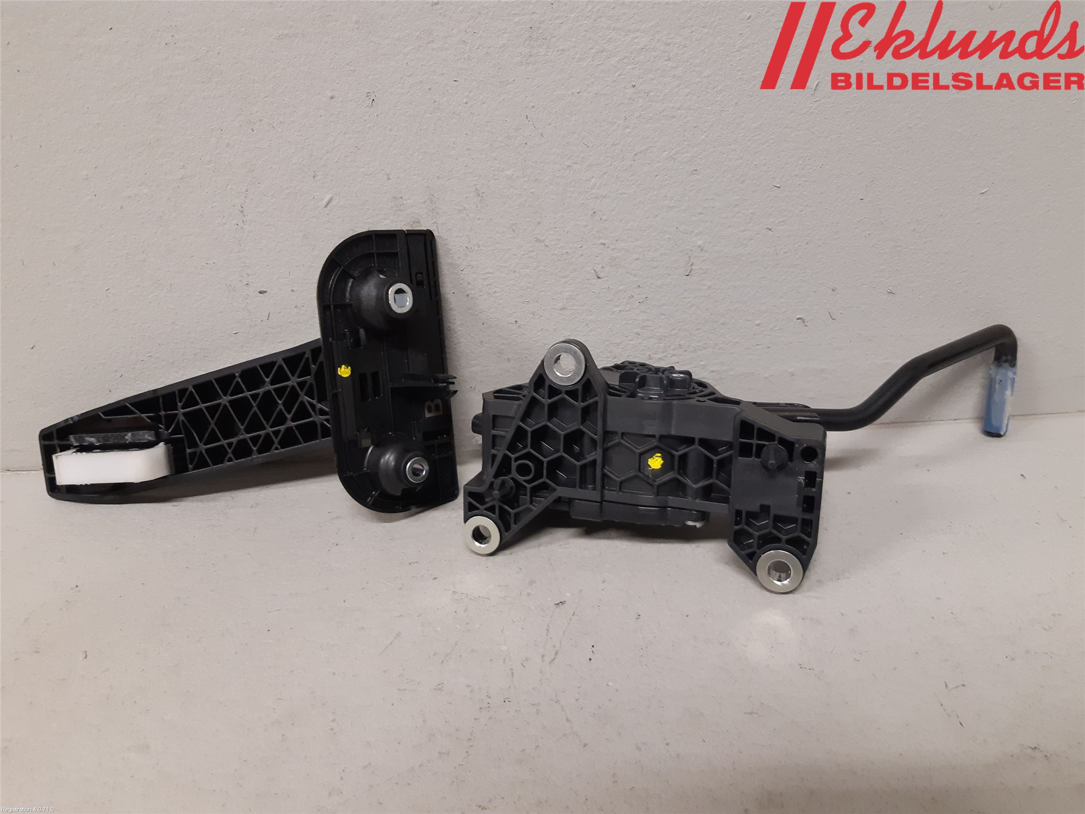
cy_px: 407
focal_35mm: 26
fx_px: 815
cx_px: 542
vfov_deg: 53.1
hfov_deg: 67.3
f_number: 1.7
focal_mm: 3.93
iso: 200
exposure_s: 1/50
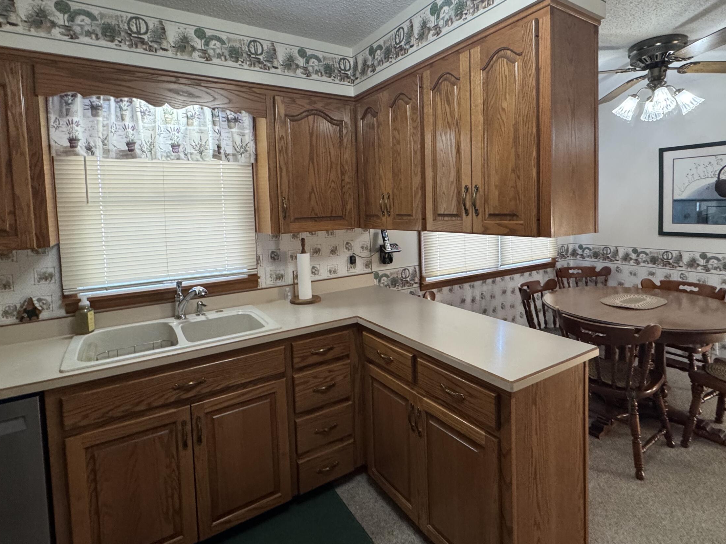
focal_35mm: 19
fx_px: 398
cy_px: 227
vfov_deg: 68.2
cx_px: 378
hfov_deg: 84.6
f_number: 2.2
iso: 400
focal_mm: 2.22
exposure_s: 1/60
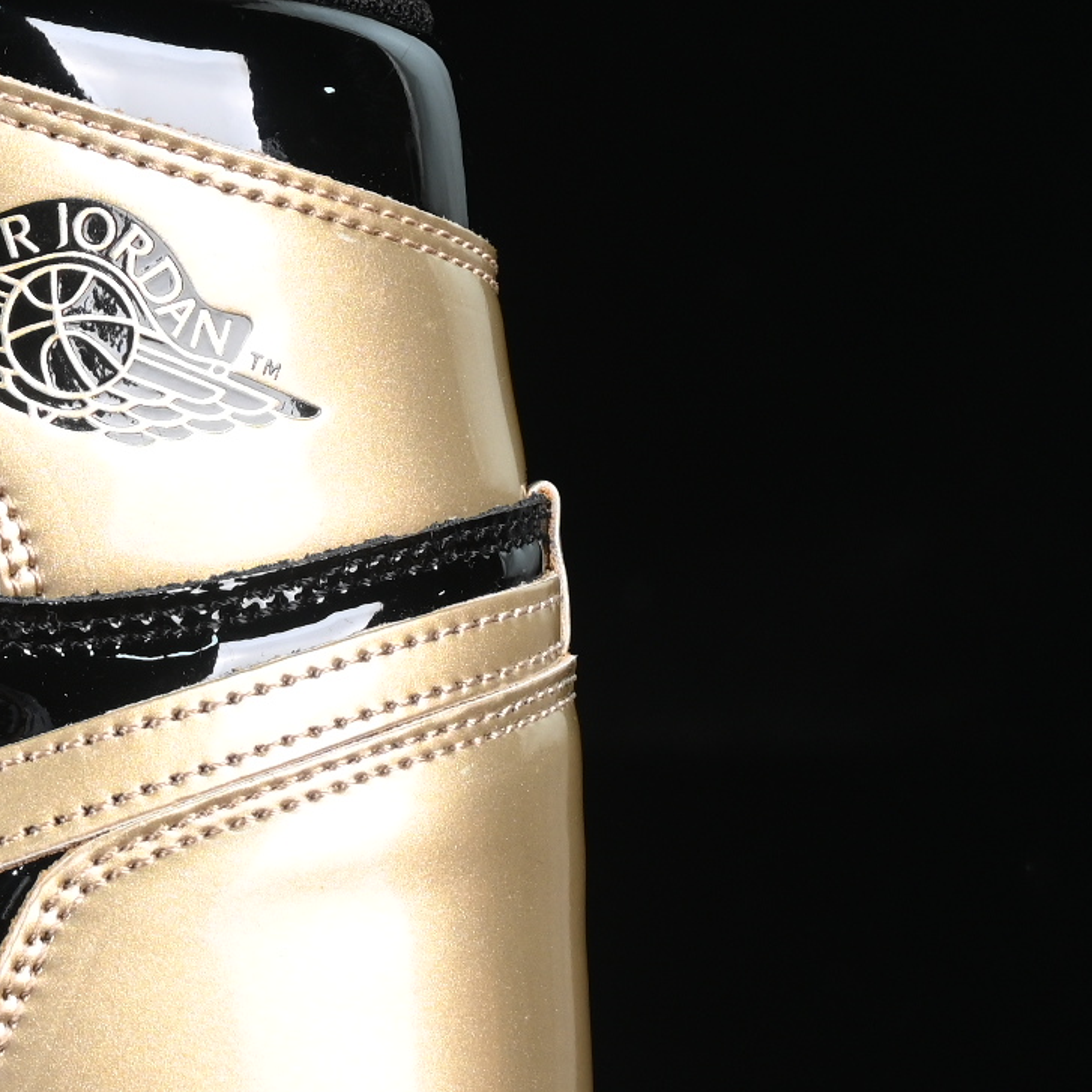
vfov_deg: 7.2
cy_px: 718
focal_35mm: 244
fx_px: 8708
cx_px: -889
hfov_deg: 7.0
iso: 160
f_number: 6.3
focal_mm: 50
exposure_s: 1/60
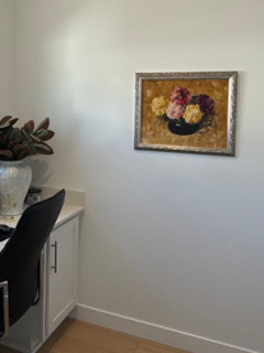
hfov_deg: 35.8
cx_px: 59
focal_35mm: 39
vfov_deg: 47.2
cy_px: 123
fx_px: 397
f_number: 2.2
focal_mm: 2.22
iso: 160
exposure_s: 1/120
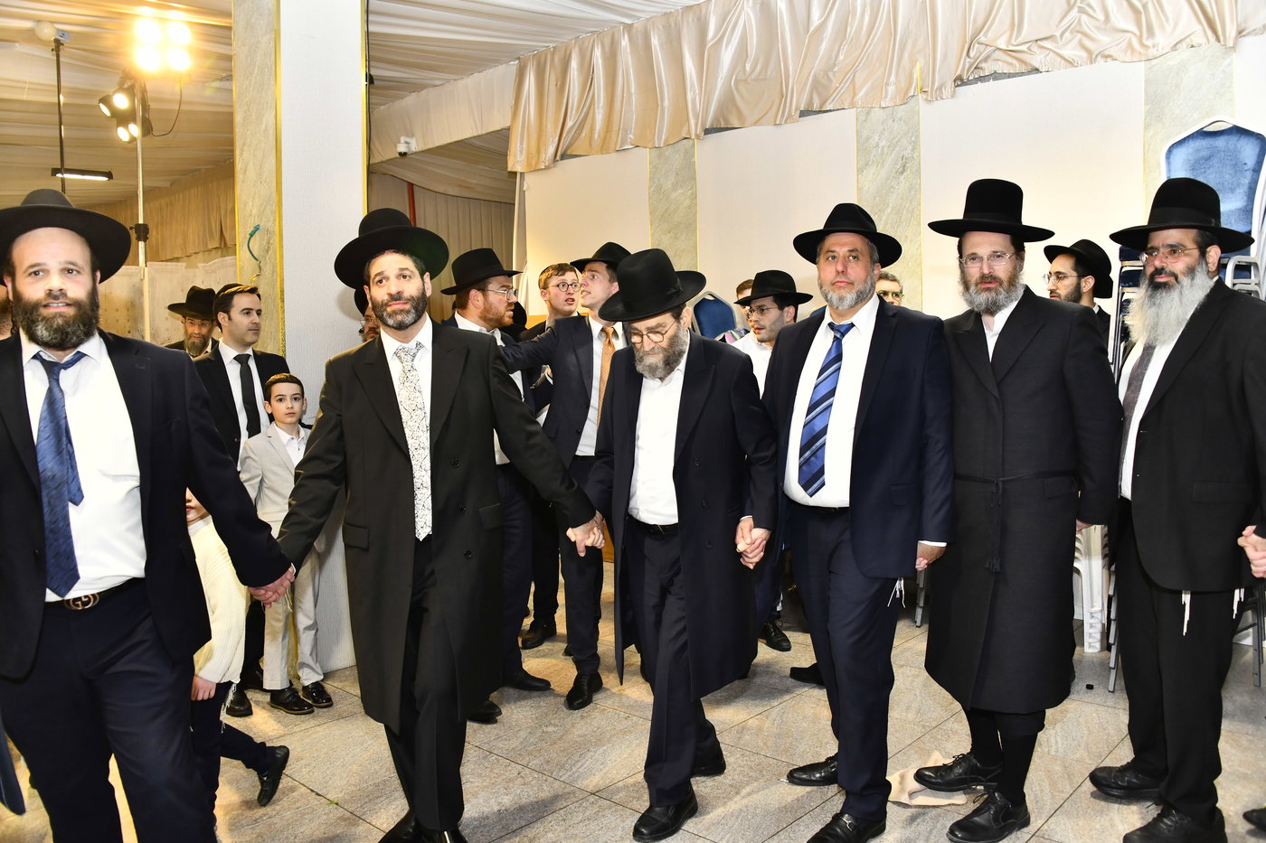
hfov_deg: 65.5
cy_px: 422
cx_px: 633
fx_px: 984
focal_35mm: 28
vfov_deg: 46.4
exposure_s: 1/200
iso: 1000
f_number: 5.6
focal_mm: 28
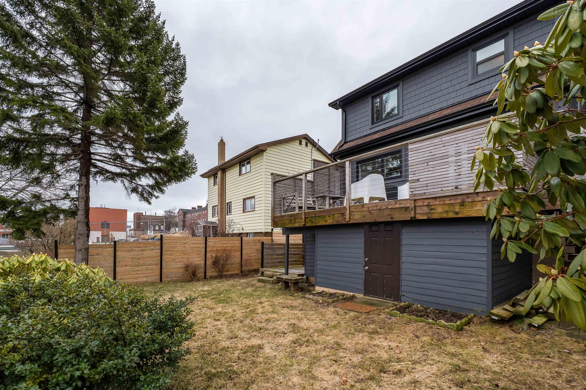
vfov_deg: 77.3
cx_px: 293
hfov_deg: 100.4
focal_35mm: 15
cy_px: 195
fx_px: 244
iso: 400
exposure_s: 1/400
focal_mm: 10
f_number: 6.3
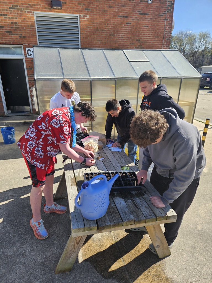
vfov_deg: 73.9
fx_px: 188
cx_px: 106
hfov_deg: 58.9
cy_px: 142
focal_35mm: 23
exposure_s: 1/746
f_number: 1.8
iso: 25
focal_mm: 5.4
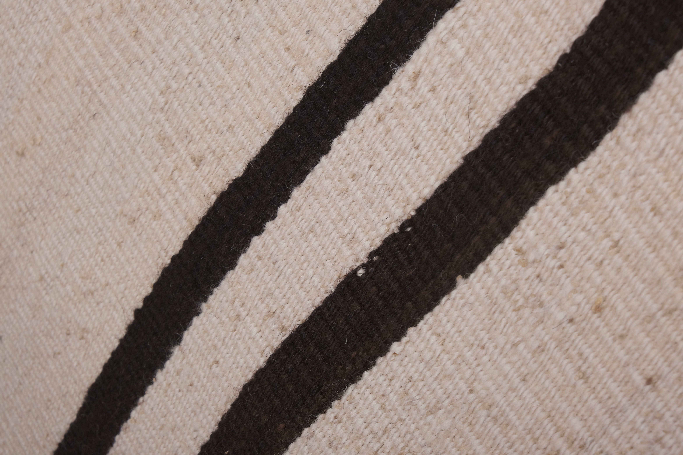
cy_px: 228
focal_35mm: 83
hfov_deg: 24.5
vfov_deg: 16.5
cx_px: 342
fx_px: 1575
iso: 160
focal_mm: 55
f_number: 13
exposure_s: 1/160
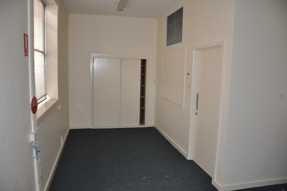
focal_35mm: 27
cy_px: 96
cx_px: 144
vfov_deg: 47.8
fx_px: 215
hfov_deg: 67.5
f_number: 3.5
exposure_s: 1/60
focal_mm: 18
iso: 800
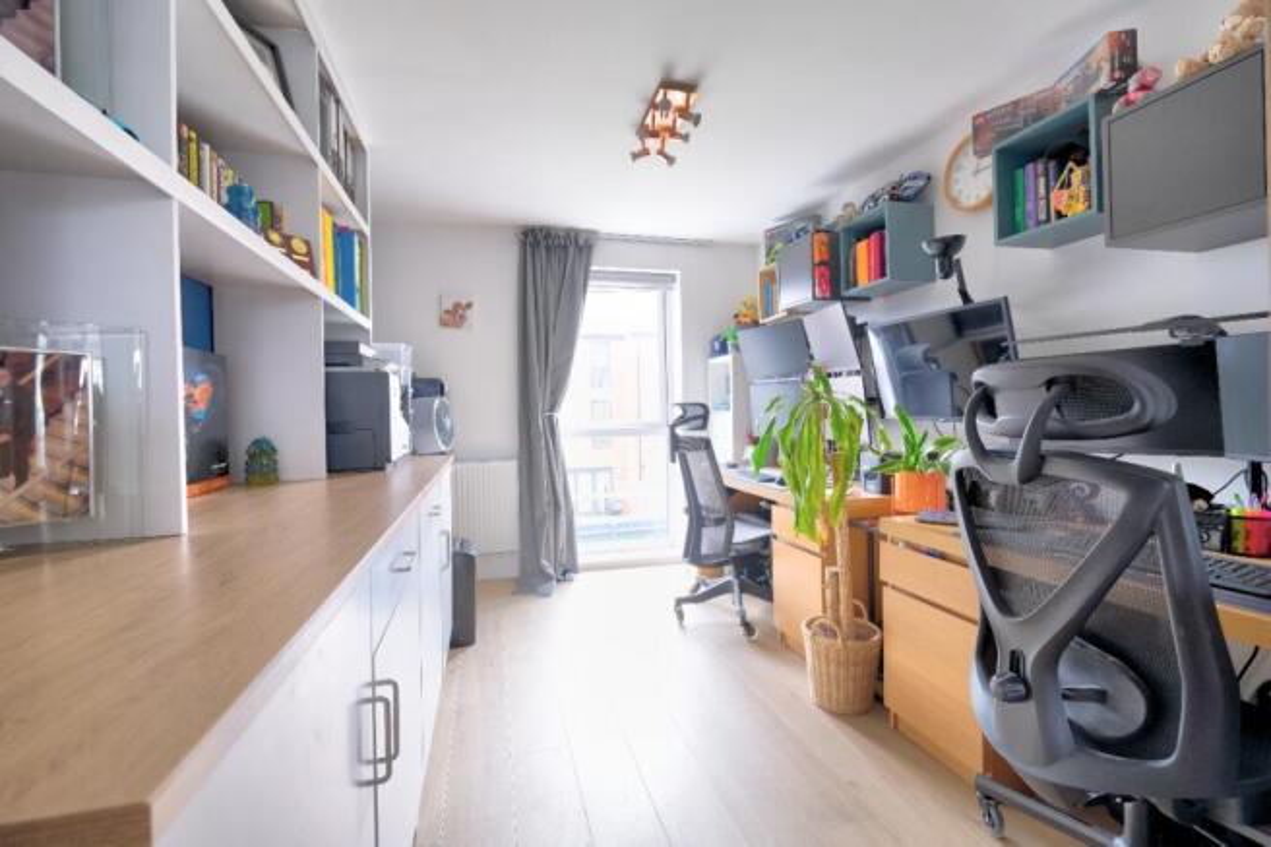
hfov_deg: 100.4
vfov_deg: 77.3
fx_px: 529
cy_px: 424
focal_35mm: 15
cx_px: 636
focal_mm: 10
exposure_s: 1/15
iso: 640
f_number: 4
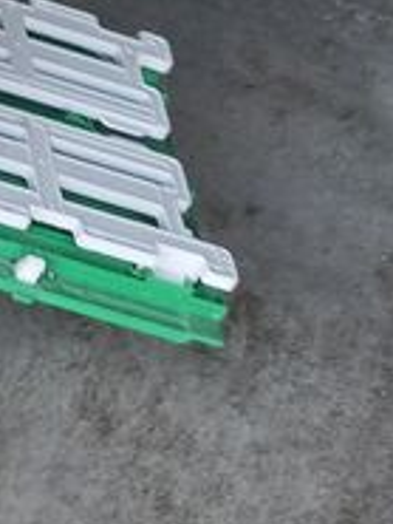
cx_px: -662
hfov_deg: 8.9
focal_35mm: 146
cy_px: 144
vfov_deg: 13.5
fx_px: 2208
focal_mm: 4
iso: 125
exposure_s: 1/50
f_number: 1.8
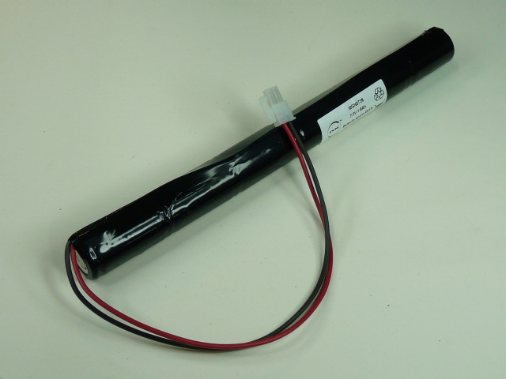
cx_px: 253
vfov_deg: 22.3
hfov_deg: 29.4
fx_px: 965
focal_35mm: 66
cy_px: 190
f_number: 3
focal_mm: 6.6
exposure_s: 1/80
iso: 100
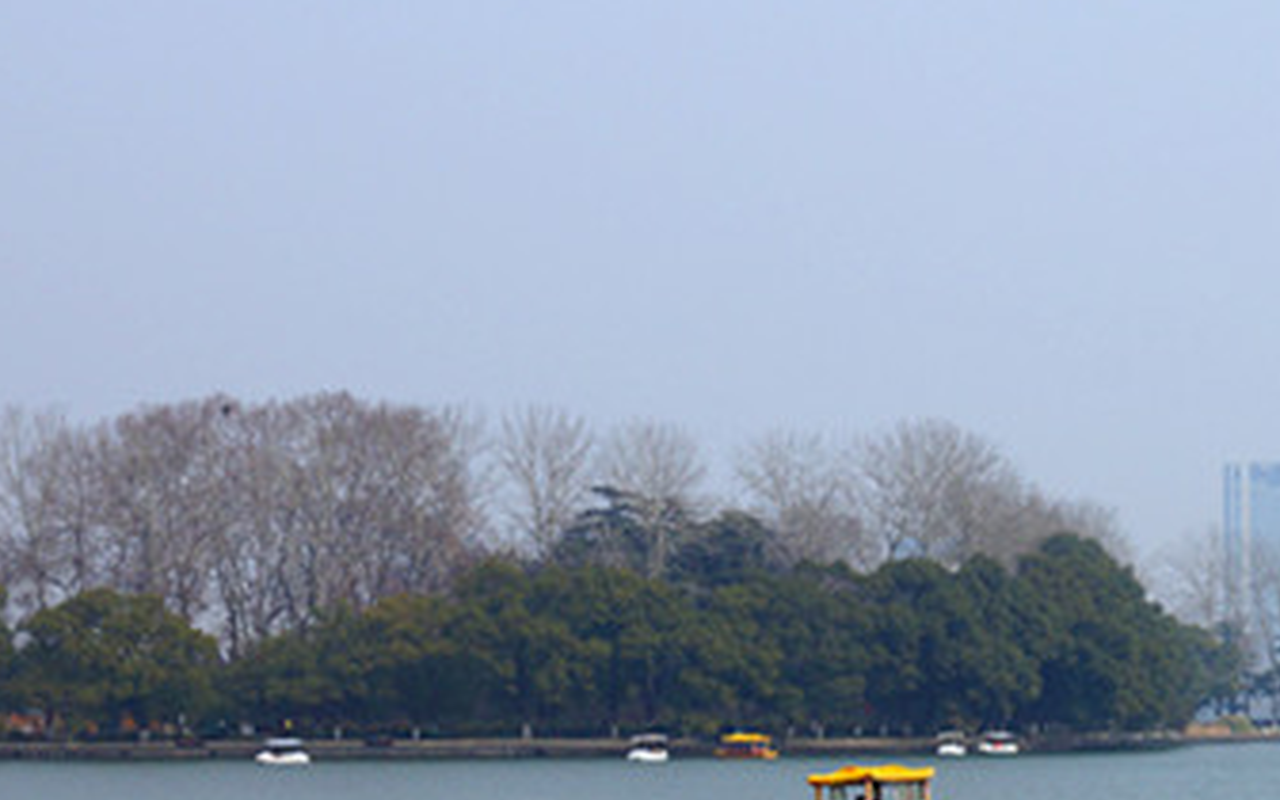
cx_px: 949
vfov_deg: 10.5
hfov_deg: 16.7
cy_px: 672
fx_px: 4332
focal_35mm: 124
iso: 100
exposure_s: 1/200
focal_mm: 35
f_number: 13
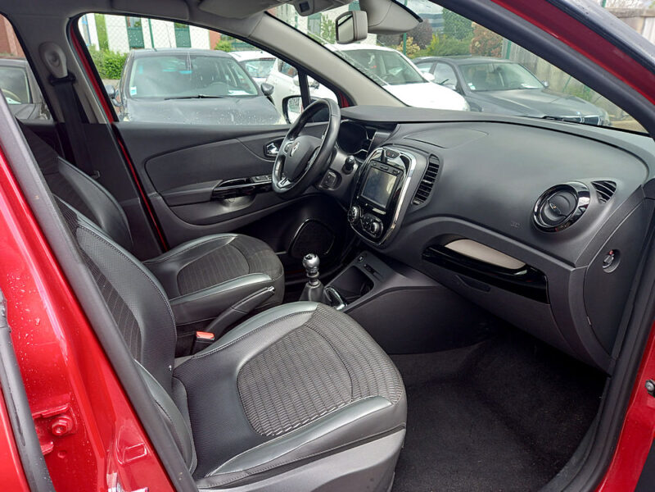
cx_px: 328
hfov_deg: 69.4
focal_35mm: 25
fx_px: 473
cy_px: 246
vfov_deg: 54.9
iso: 40
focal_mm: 4.6
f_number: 2
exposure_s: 1/100
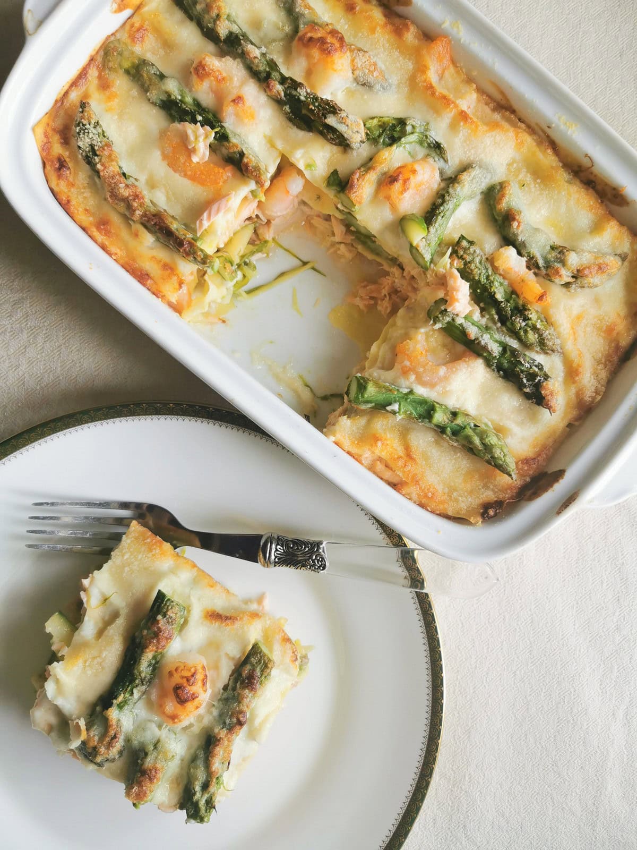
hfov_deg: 51.4
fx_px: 662
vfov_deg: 65.3
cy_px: 425
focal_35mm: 27
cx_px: 318
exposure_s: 1/100
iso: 80
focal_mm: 5.6
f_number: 1.6
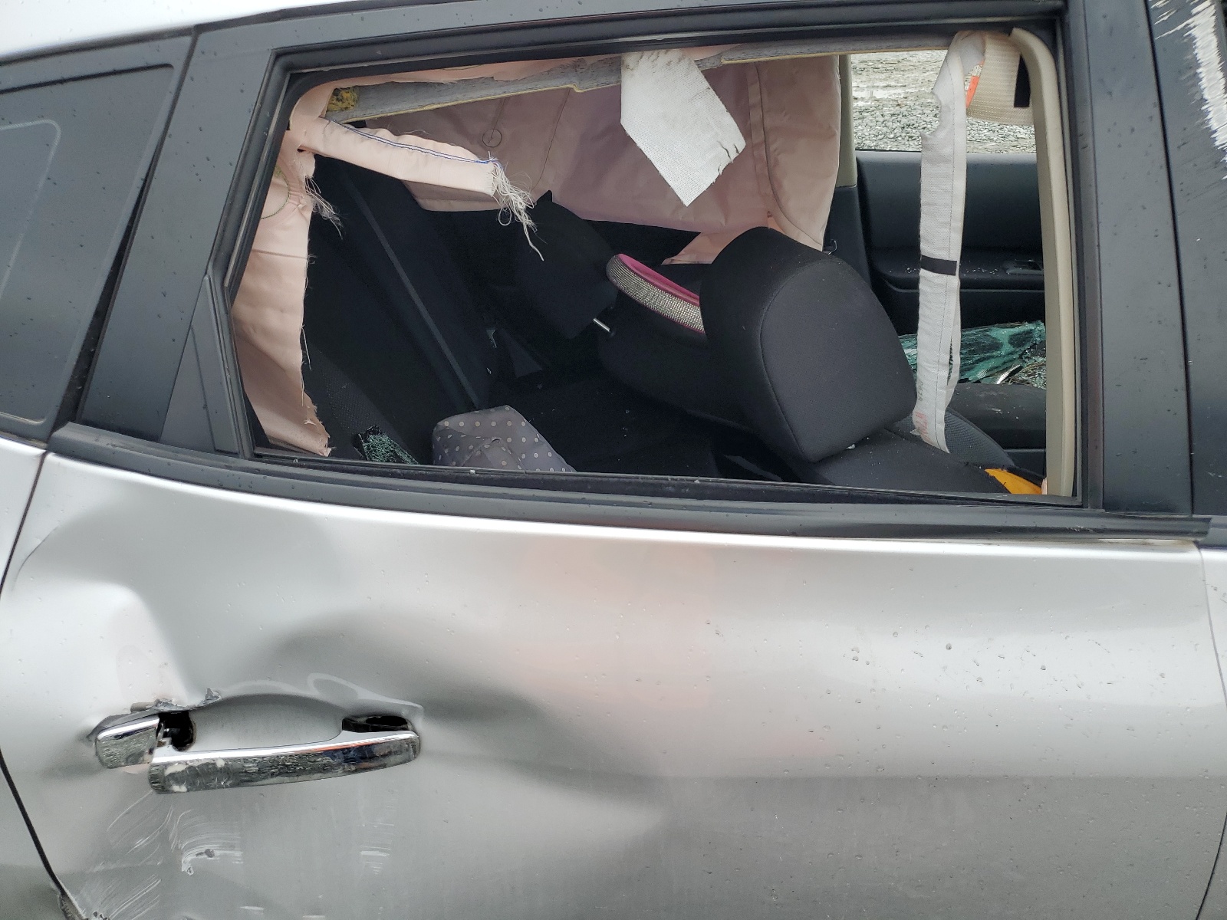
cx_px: 614
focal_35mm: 26
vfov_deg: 53.1
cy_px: 460
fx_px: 922
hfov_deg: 67.3
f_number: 1.5
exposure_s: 1/667
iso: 50
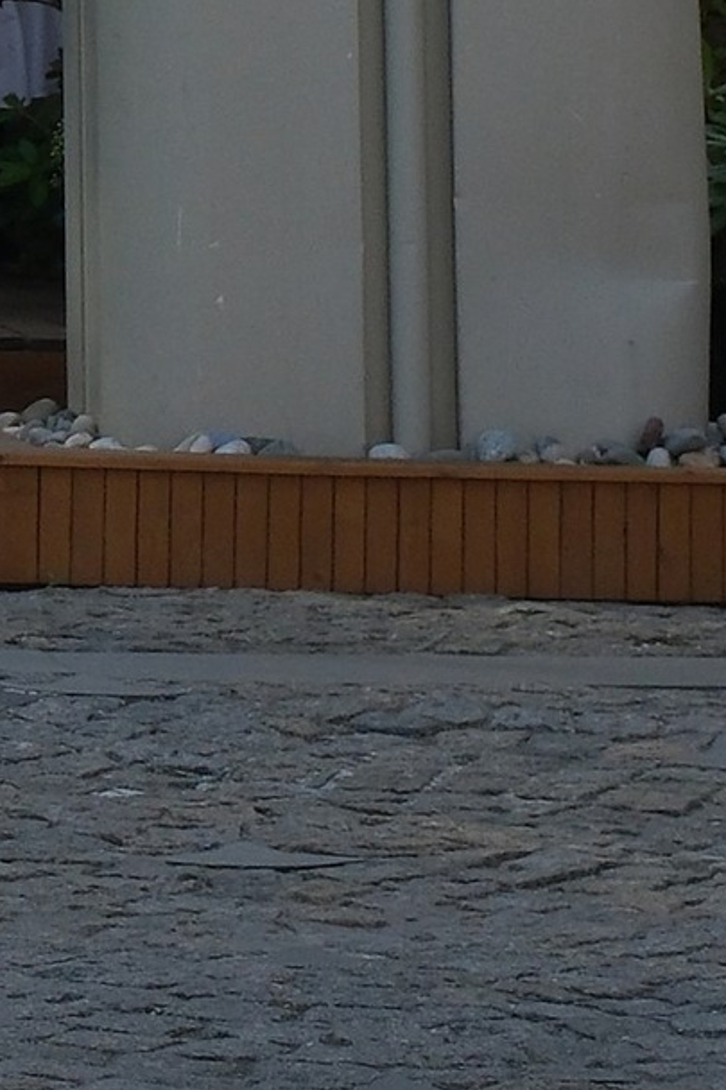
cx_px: -667
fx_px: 7839
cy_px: -1752
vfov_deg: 7.3
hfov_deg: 5.2
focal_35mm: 259
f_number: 5.6
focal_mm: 27
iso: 640
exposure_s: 1/1100
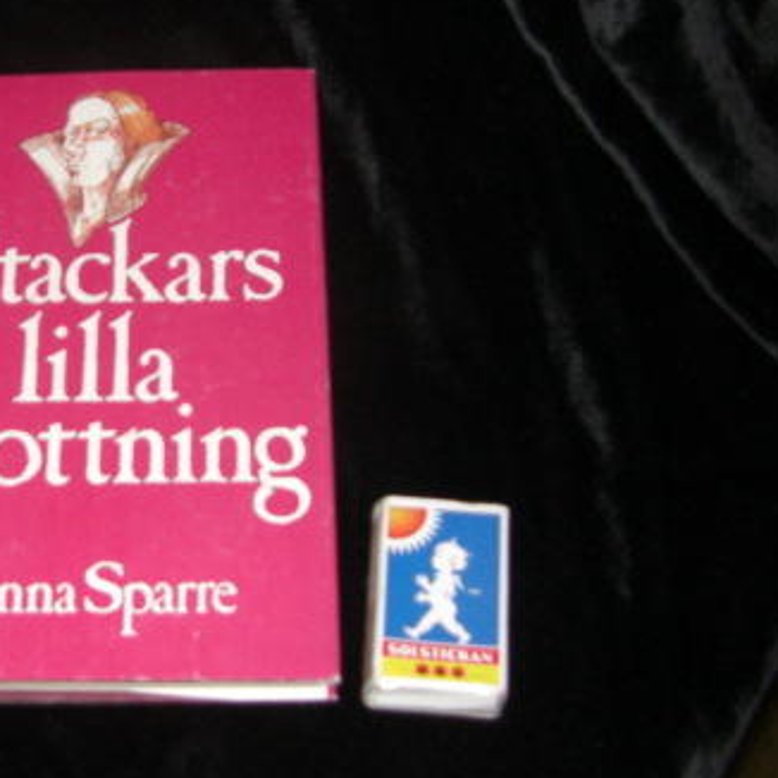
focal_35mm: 66
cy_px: 365
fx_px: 1678
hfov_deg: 25.4
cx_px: 105
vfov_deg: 26.1
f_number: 3.4
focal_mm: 6.3
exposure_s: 1/60
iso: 200
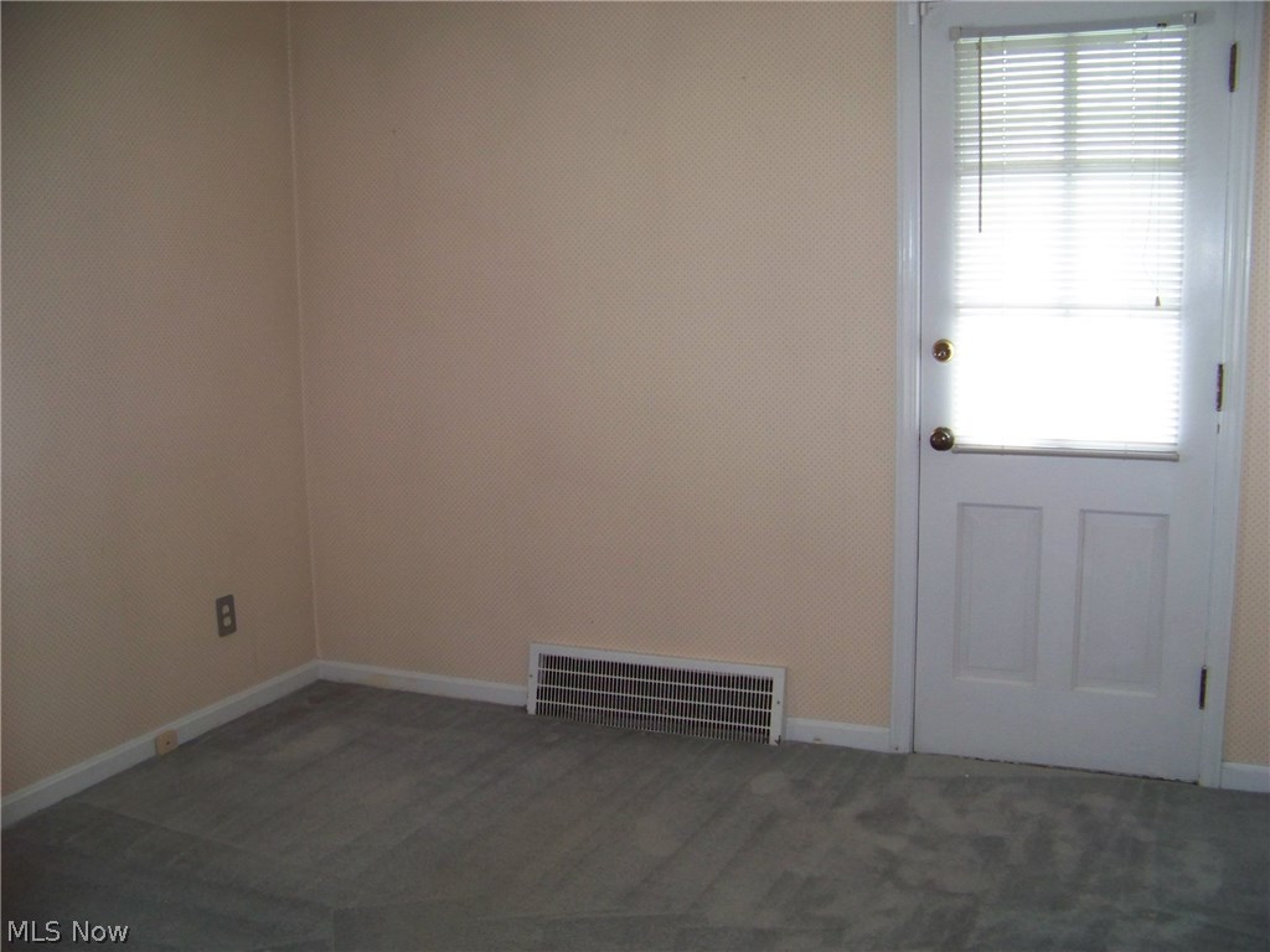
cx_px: 635
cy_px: 476
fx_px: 1321
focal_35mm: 36
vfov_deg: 39.7
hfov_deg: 51.4
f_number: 2.8
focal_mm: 5.85
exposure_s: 1/30
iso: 200
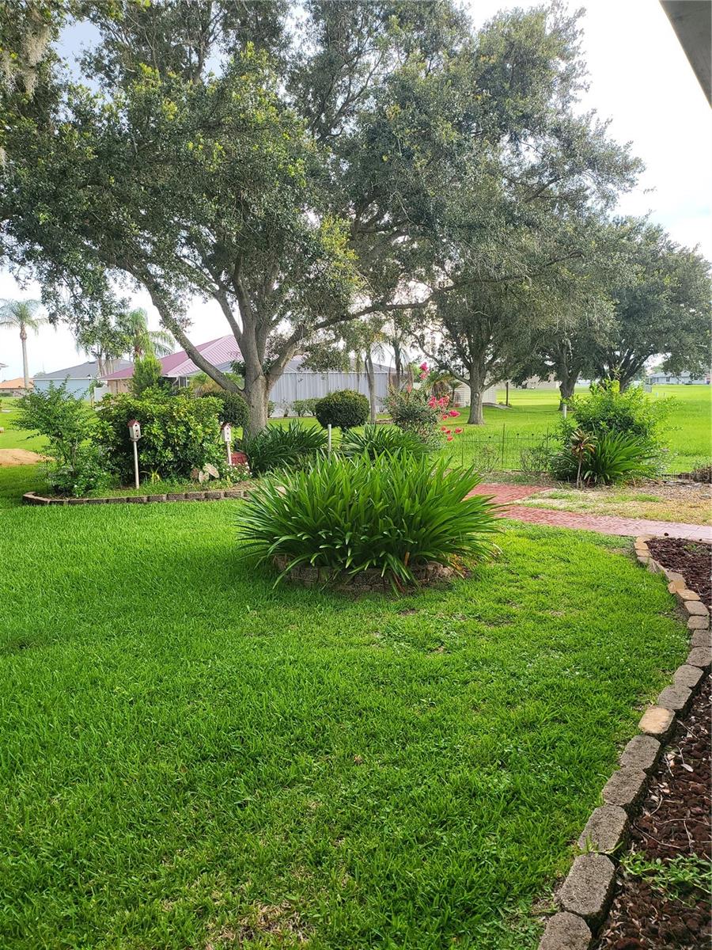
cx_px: 356
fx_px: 658
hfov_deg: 56.8
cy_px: 475
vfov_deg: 71.6
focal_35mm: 24
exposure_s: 1/201
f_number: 1.8
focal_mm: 5
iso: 40
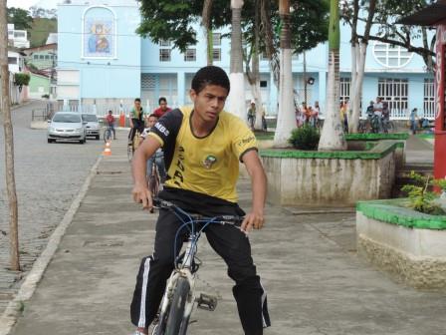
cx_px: 223
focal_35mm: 85
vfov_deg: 17.4
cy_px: 168
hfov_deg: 23.0
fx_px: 1095
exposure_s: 1/400
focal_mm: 15.1
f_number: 4
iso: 80
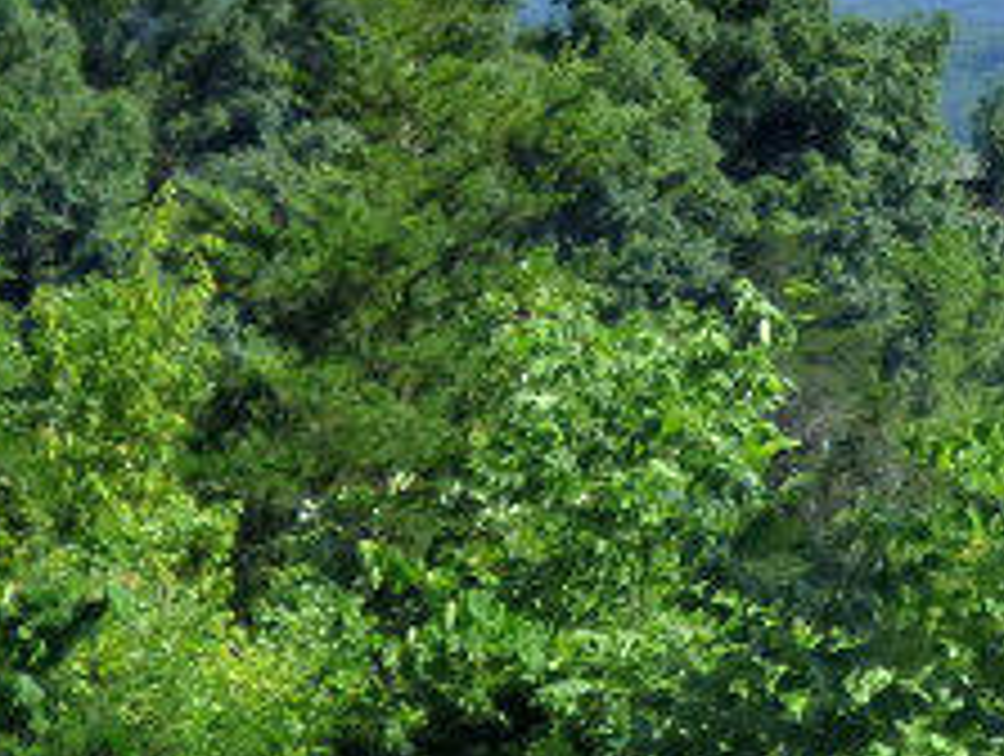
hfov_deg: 9.3
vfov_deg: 6.9
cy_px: -306
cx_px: 1013
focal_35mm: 212
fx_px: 6159
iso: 160
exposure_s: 1/1600
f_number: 3.5
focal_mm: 6.47
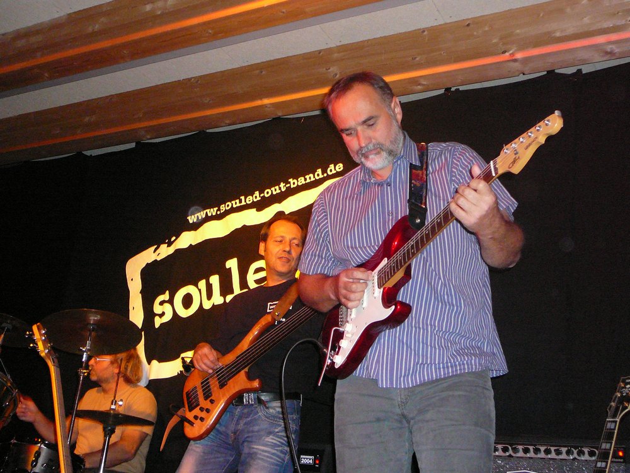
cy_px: 236
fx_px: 783
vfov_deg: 33.6
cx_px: 315
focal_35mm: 43
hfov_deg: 43.9
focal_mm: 6.4
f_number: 3.2
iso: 400
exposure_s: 1/30
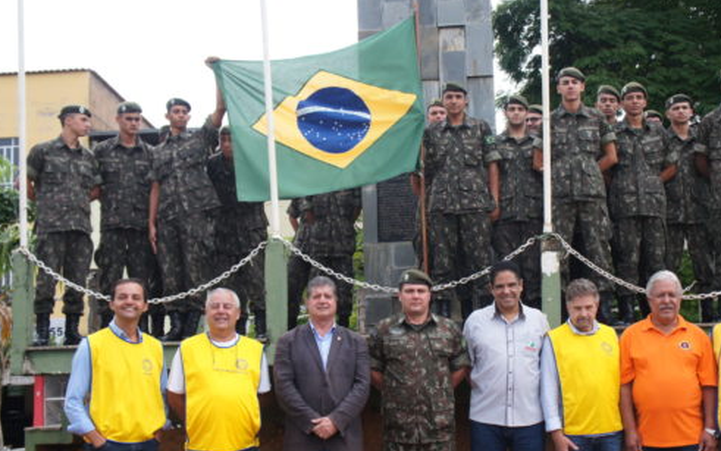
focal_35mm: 49
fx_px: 957
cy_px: 281
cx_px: 431
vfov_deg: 26.4
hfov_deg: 41.1
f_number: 5.6
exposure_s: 1/320
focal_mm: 23
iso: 200
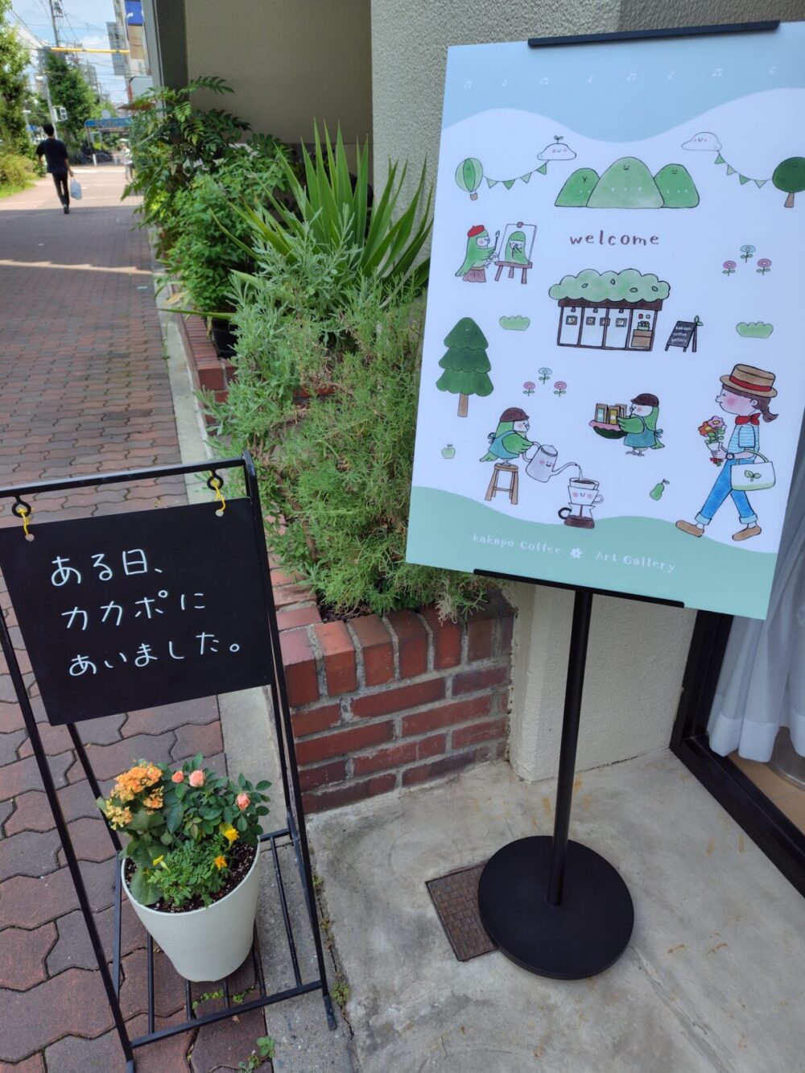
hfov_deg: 58.9
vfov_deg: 73.9
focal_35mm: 23
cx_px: 402
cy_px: 536
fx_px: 713
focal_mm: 5.6
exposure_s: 1/580
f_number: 1.9
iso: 50
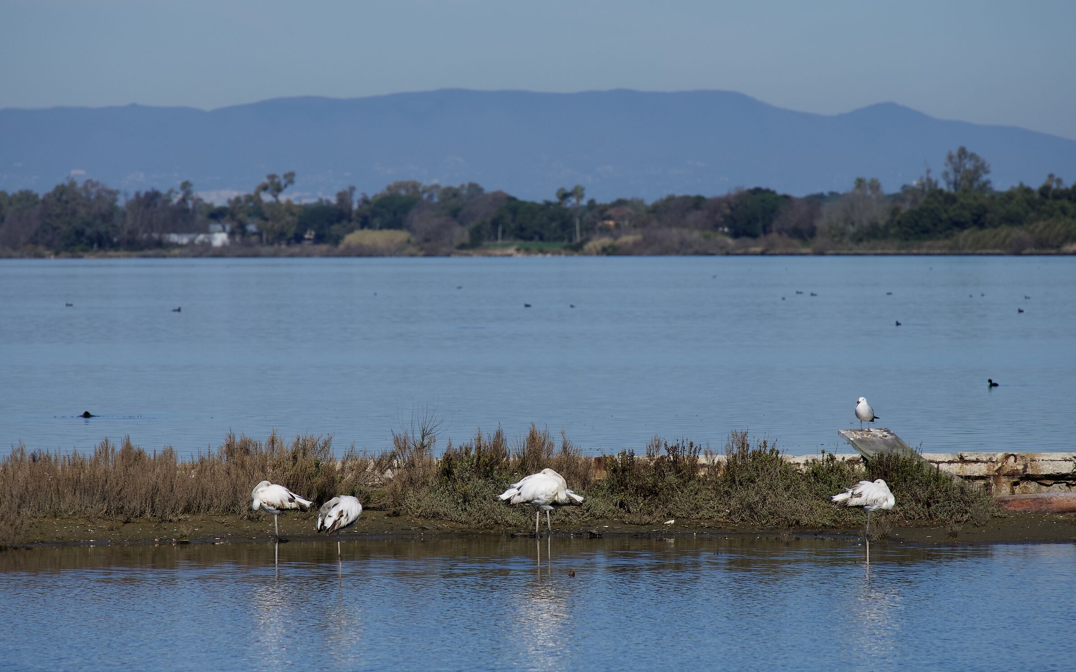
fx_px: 9003
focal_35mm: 307
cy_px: 353
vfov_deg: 4.3
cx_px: 537
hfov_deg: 6.8
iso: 250
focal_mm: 200
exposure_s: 1/2000
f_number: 6.3
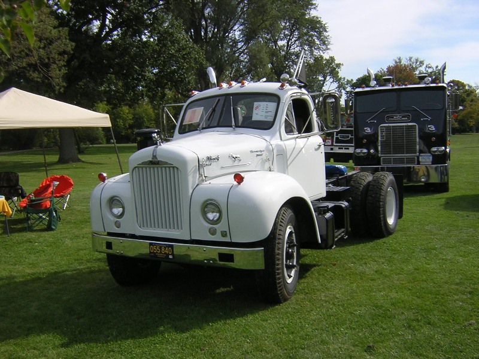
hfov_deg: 51.4
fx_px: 498
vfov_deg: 39.7
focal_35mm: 36
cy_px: 180
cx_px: 240
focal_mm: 4.7
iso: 100
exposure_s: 1/295
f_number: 5.2
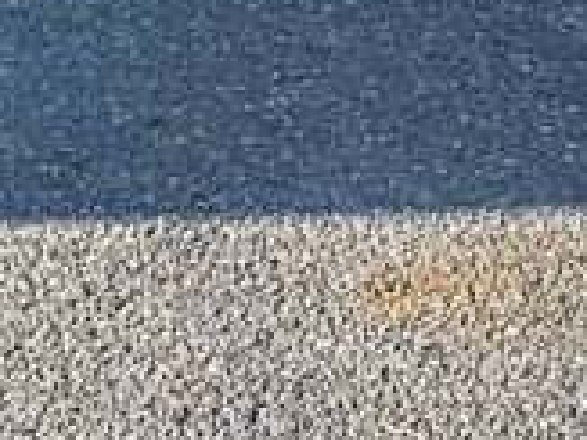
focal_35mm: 118
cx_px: 274
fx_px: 2000
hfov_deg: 16.7
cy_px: -588
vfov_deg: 10.8
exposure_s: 1/903
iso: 80
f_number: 1.78
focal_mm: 6.86
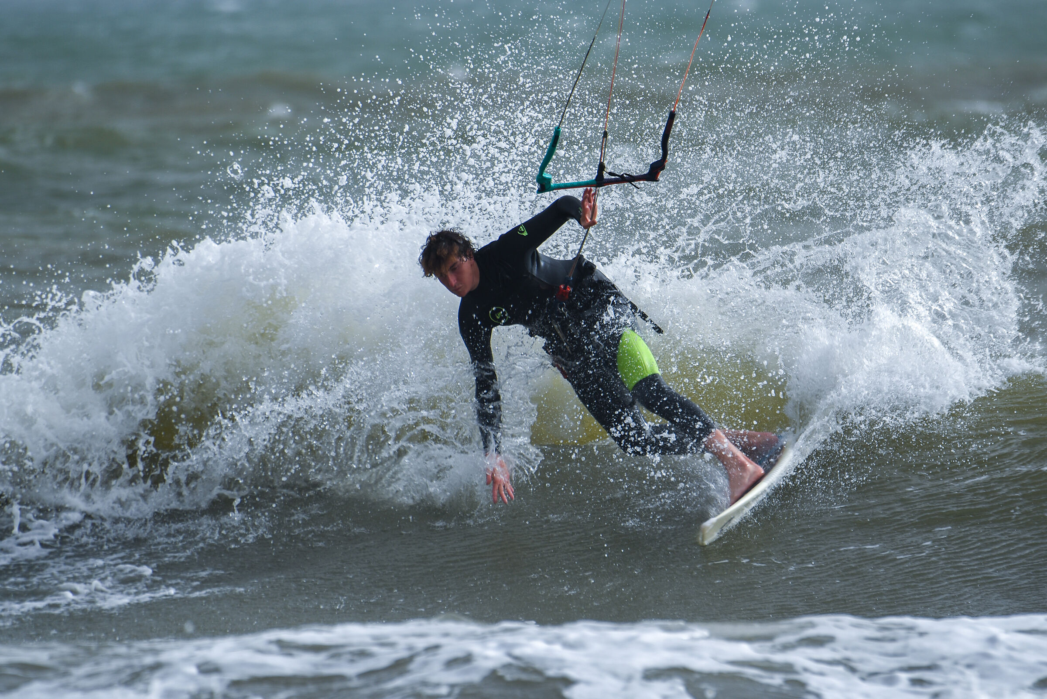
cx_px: 524
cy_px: 350
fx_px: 17455
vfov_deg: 2.3
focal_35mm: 600
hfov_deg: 3.4
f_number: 6.3
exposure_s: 1/640
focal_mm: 600
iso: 125
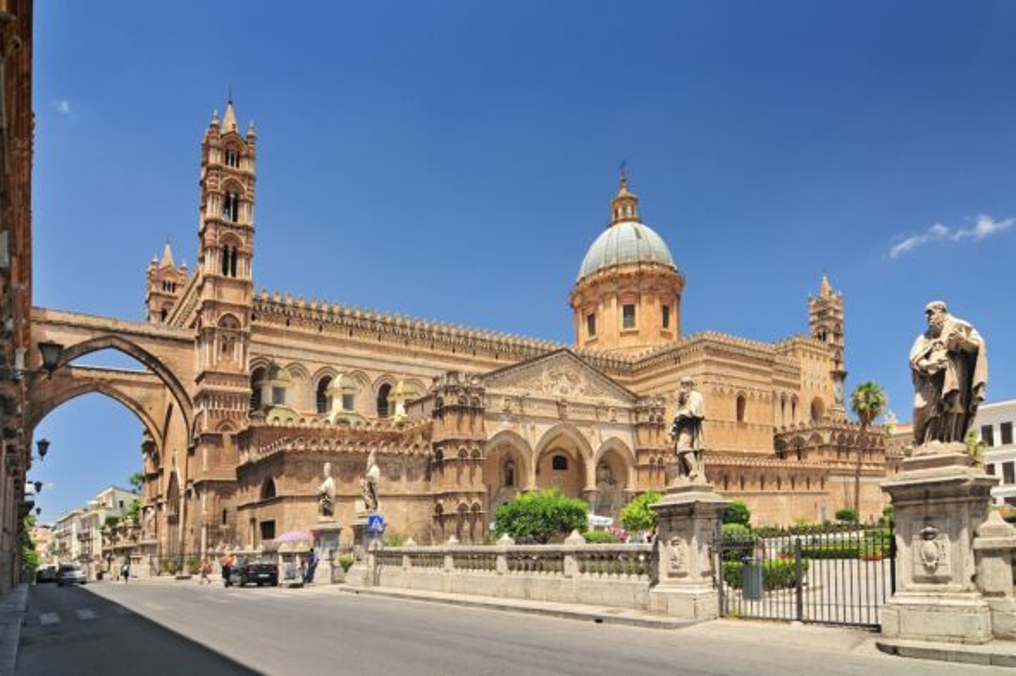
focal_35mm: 21
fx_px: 592
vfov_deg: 59.5
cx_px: 508
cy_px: 338
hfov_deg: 81.2
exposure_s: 1/125
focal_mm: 14
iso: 200
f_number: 7.1
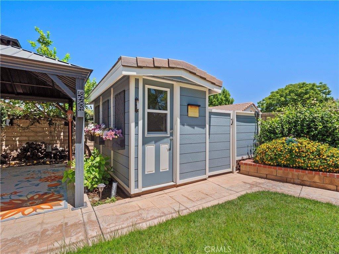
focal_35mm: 16
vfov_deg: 78.1
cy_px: 127
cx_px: 170
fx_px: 157
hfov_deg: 94.5
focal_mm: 8
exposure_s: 1/250
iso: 200
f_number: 8
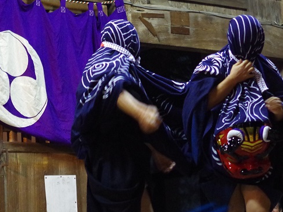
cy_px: 112
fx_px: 539
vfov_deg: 22.2
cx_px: 139
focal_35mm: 66
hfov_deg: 29.4
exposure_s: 1/60
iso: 3200
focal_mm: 35
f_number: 2.5
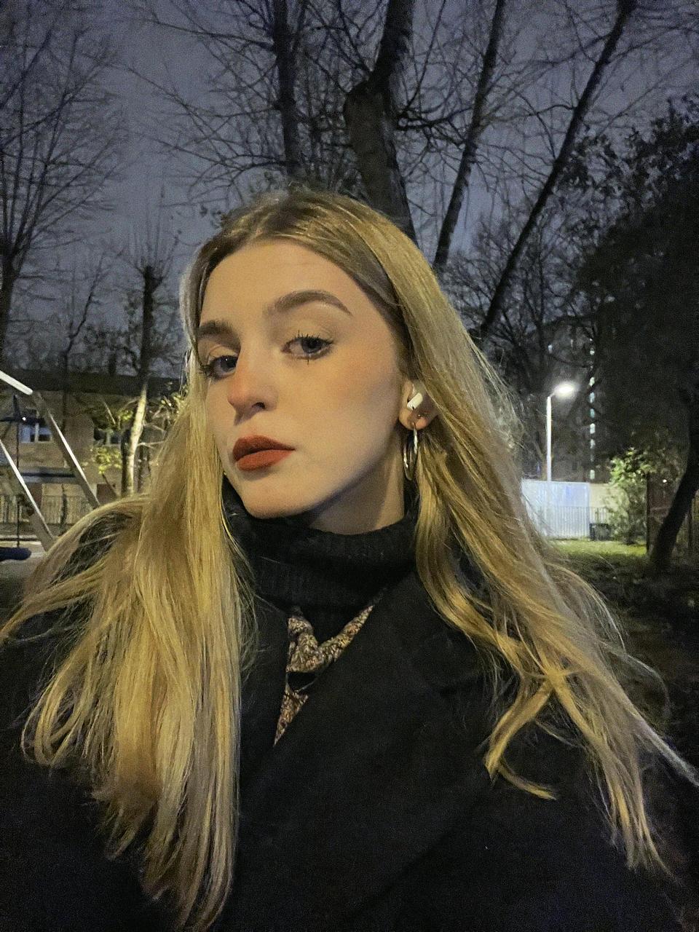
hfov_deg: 58.9
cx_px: 350
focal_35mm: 23
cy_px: 466
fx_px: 619
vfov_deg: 73.9
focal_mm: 2.71
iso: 1000
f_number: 2.2
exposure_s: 1/17
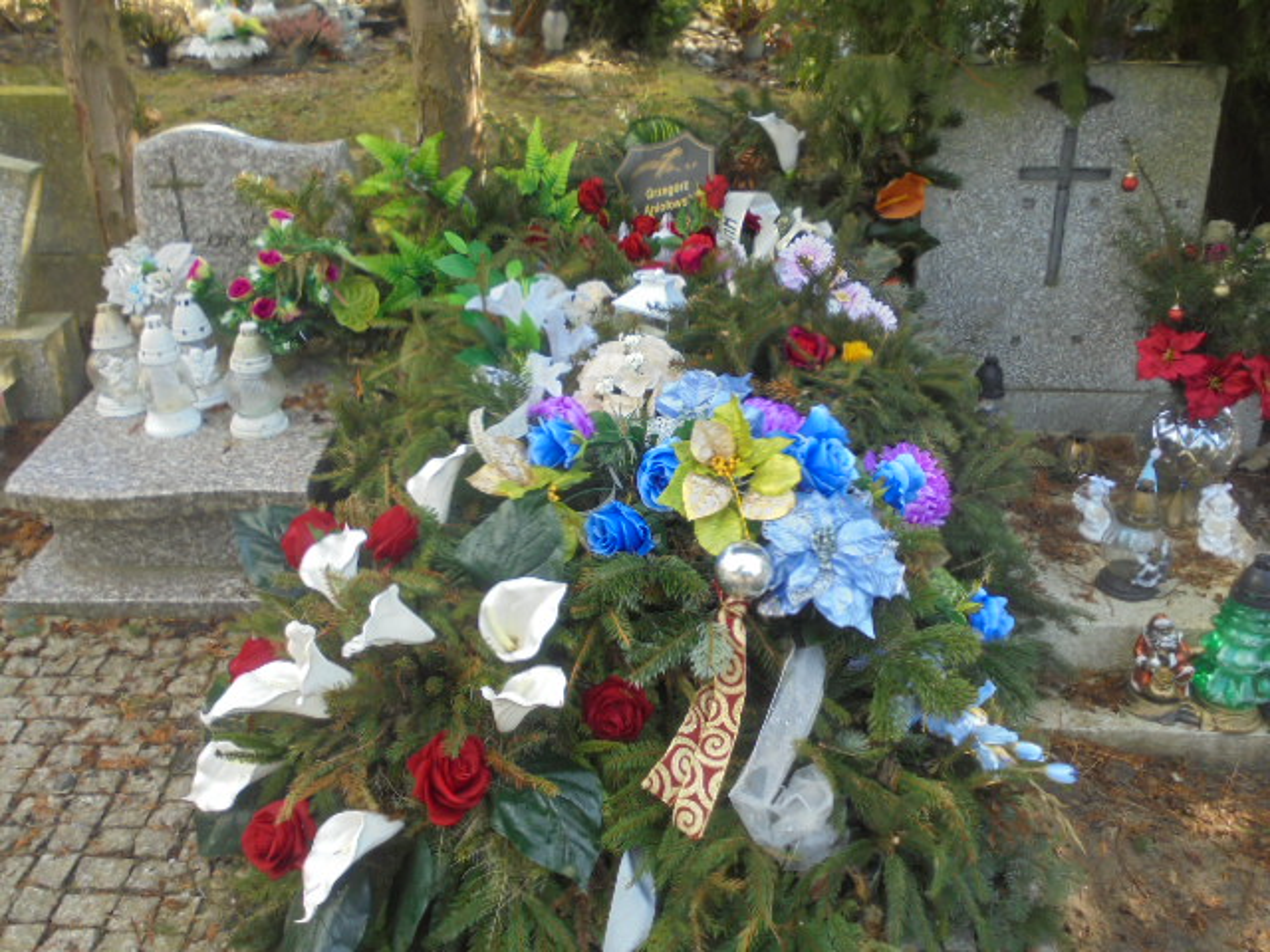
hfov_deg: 54.0
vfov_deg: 41.8
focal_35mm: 34
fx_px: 1247
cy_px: 476
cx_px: 635
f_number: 4
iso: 100
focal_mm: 6.1
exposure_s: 1/100
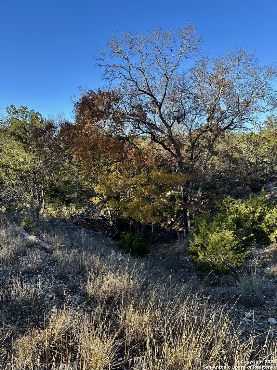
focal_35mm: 24
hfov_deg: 56.8
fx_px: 256
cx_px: 138
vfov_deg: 71.6
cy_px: 185
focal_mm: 6.86
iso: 80
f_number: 1.78
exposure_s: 1/1083
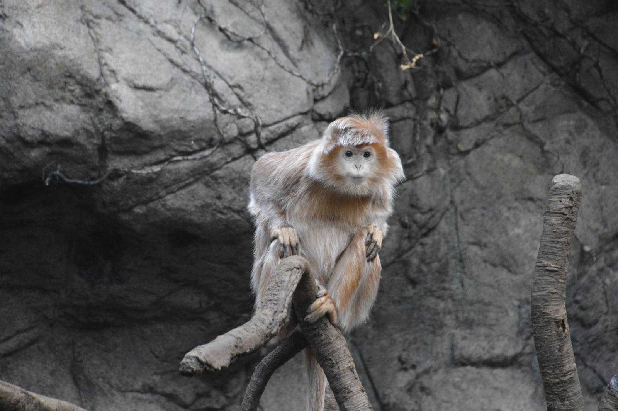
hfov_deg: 8.3
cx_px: 309
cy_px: 206
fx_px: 4245
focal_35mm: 248
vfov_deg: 5.5
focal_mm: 165
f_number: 6
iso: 3200
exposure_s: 1/60
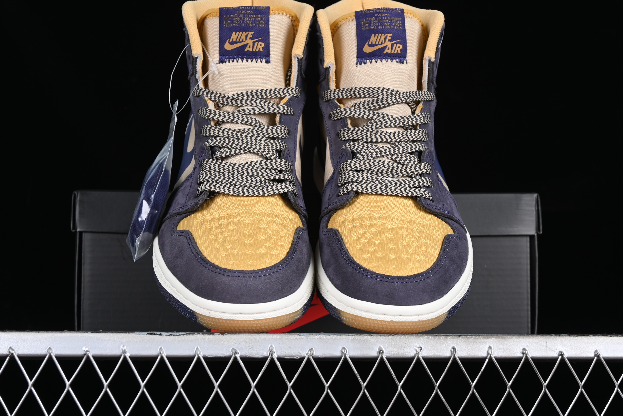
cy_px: 208
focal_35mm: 75
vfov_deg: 18.2
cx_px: 312
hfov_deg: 27.0
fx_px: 1298
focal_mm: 50
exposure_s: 1/80
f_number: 7.1
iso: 160
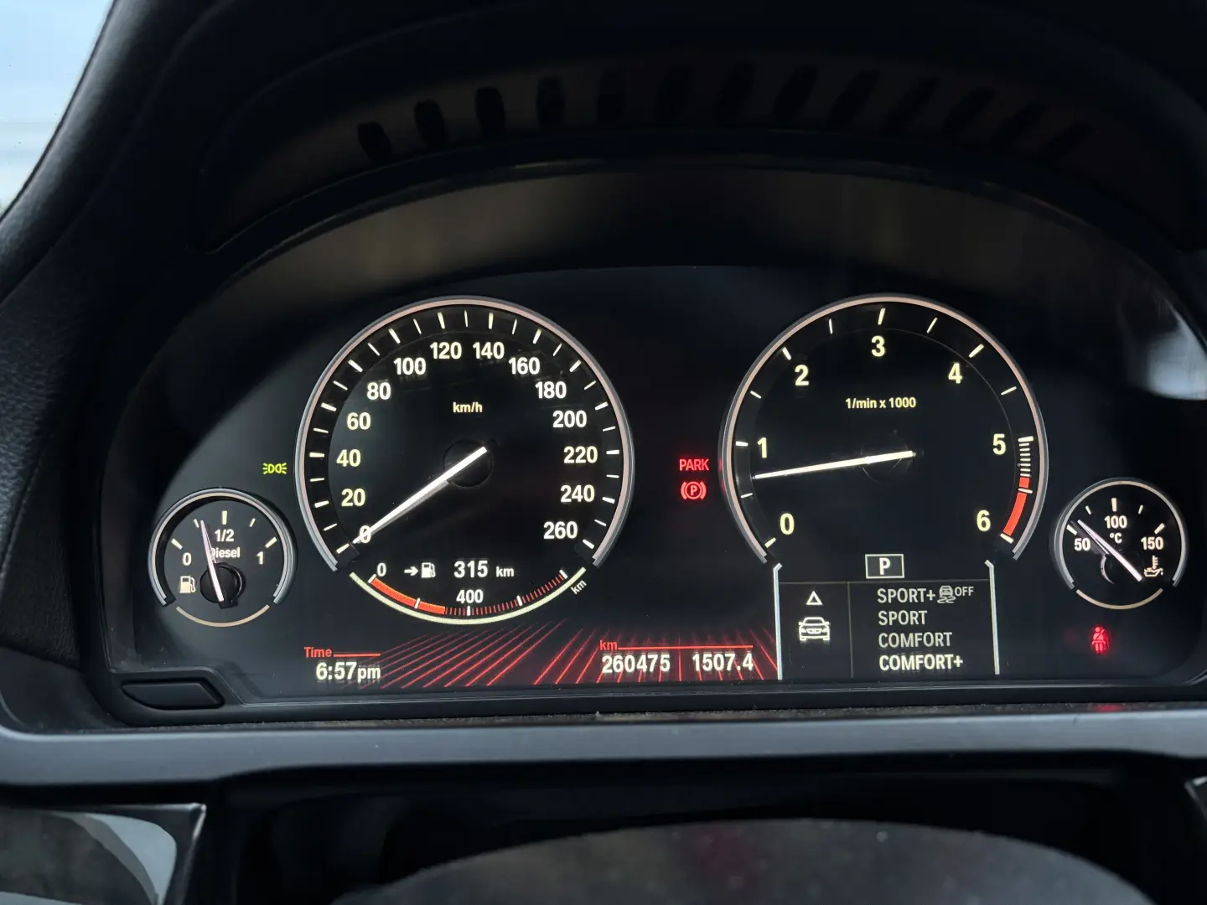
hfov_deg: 67.3
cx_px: 604
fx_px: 907
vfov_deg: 53.1
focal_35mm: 26
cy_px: 452
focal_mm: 5.96
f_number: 1.6
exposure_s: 1/29
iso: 800
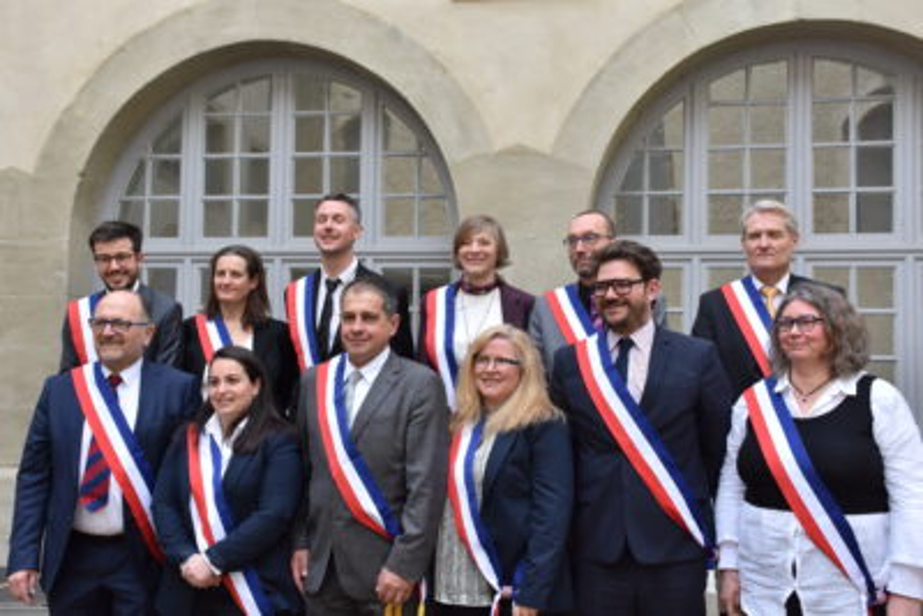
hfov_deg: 41.1
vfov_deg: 28.1
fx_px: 1231
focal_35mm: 48
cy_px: 308
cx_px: 462
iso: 500
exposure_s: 1/320
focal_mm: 32
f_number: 8
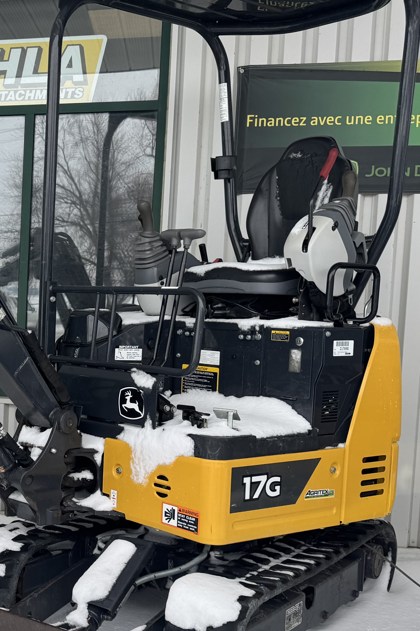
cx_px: -96
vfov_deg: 37.4
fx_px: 928
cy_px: 369
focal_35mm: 53
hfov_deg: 23.2
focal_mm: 6.76
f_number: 1.78
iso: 80
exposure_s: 1/685
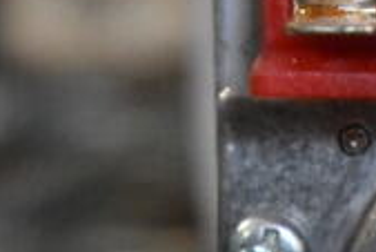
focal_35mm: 298
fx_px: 3113
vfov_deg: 4.6
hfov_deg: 6.8
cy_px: 406
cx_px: 598
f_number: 6.3
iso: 9000
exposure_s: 1/100
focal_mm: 55
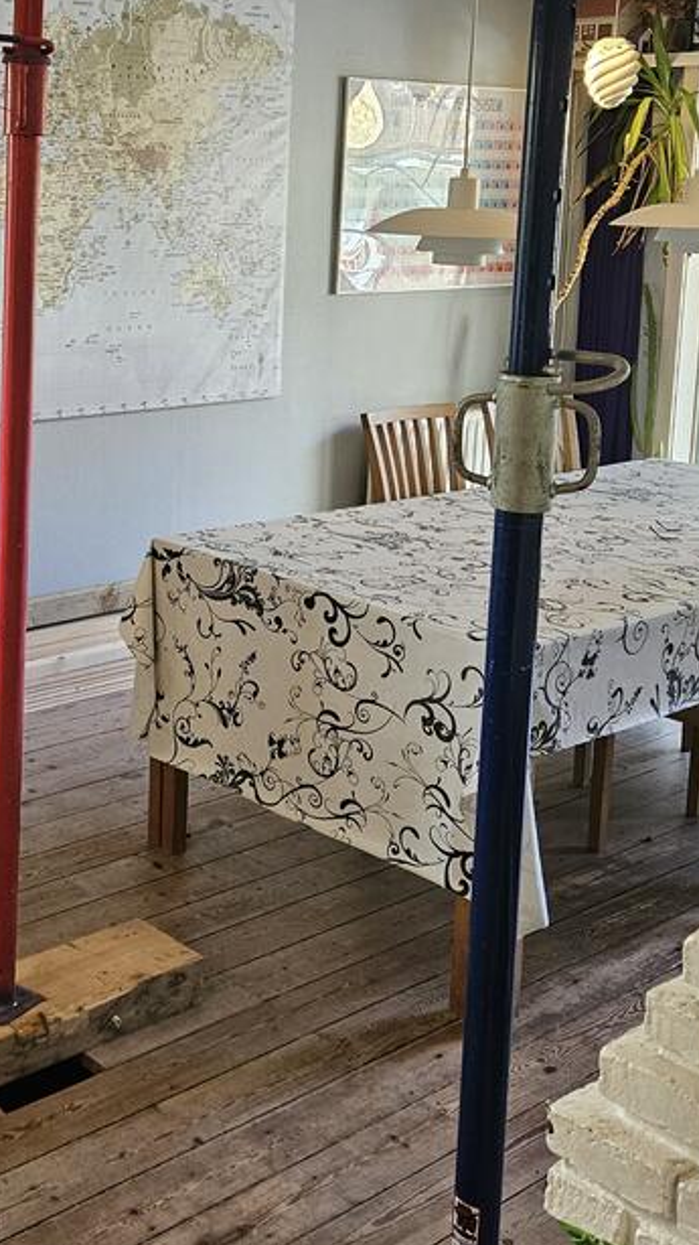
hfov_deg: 25.0
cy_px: 401
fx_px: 1550
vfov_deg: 43.0
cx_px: 136
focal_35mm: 47
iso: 320
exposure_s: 1/100
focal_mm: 5.4
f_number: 1.8
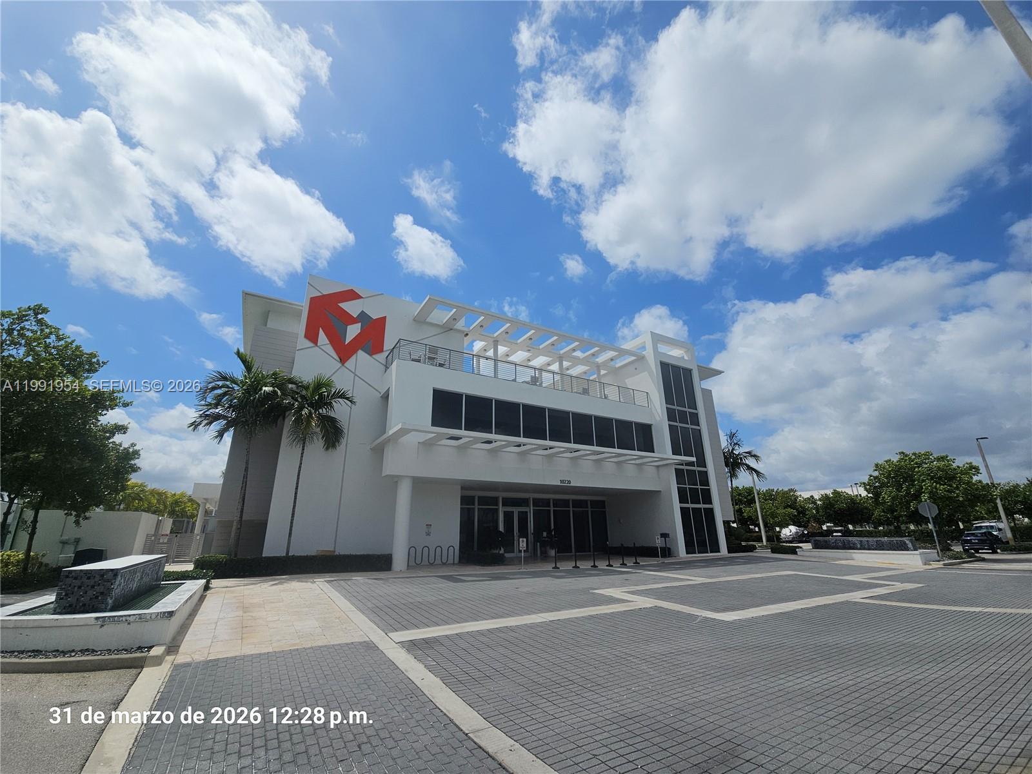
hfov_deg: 106.2
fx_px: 388
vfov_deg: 89.9
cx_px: 516
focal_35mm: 13
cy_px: 387
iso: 50
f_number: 2.2
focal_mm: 2.2
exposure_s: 1/6151
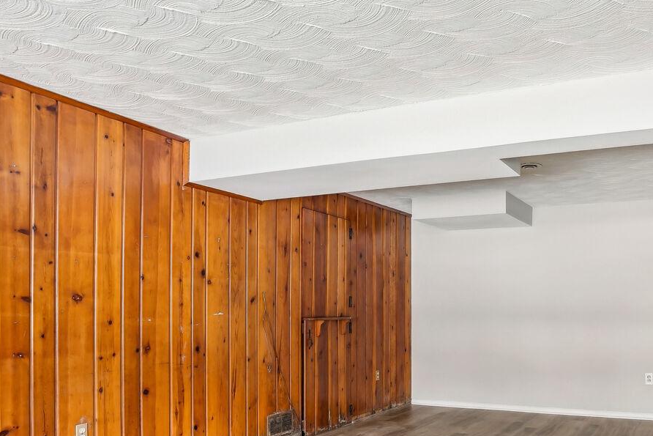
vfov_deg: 41.4
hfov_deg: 58.4
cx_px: 455
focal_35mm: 31
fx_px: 562
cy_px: 314
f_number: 8
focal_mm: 16
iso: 800
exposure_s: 1/20
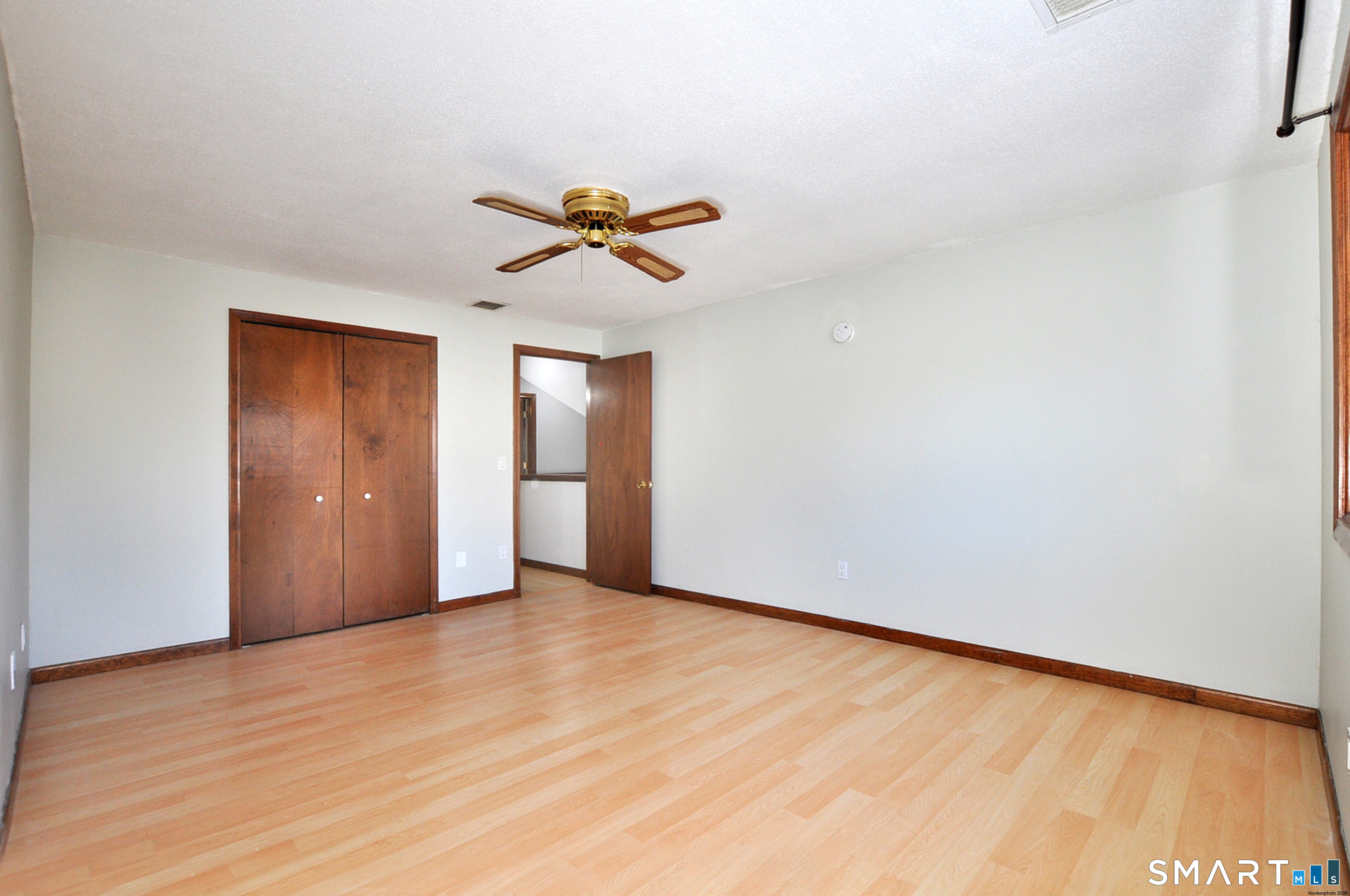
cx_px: 675
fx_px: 562
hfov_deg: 100.5
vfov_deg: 77.2
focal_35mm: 15
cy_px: 448
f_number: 5
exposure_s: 1/80
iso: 400
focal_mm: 10
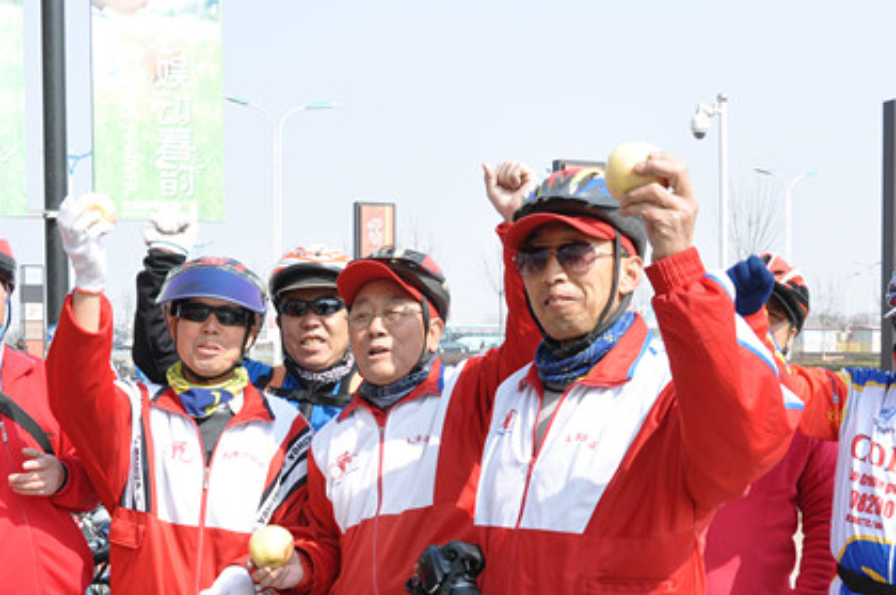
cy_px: 483
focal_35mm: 60
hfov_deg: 33.4
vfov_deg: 22.3
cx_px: 384
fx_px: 1490
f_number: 8
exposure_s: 1/250
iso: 200
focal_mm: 21
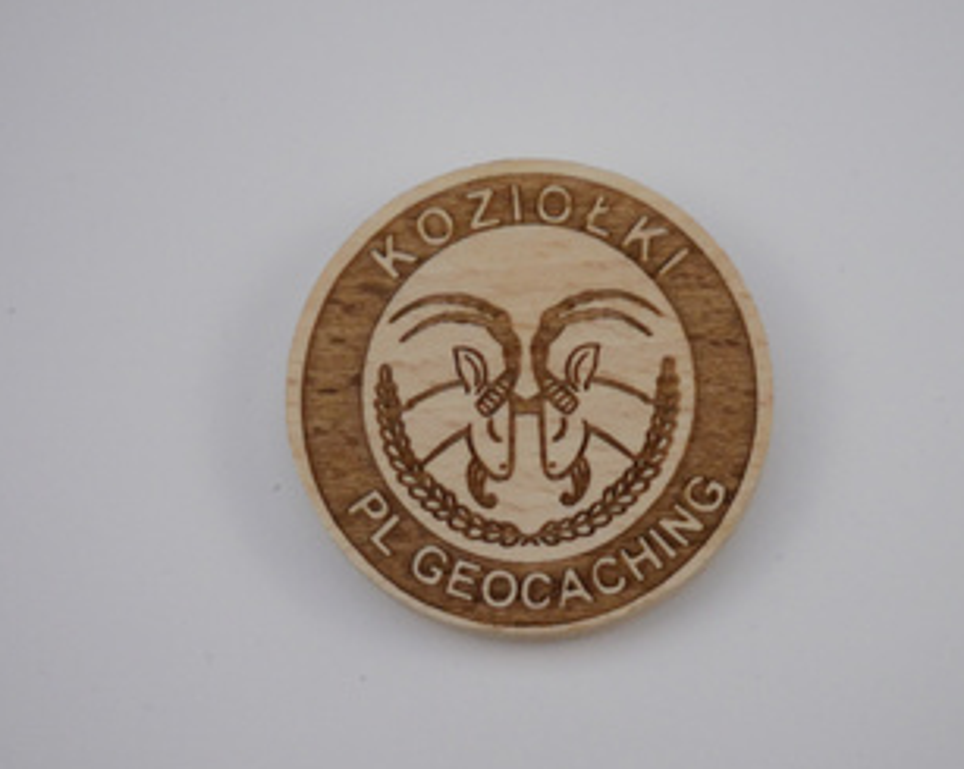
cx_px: 540
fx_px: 3620
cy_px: 410
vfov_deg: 12.1
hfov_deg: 15.2
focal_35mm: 127
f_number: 6.3
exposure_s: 1/2000
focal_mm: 57
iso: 3200
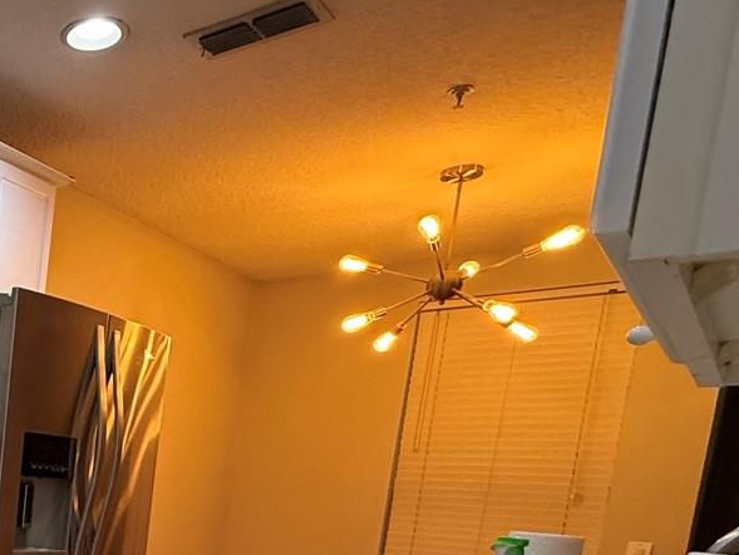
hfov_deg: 35.2
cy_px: 565
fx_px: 811
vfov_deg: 34.1
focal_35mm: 38
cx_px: -205
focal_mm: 2.22
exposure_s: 1/60
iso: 500
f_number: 2.2
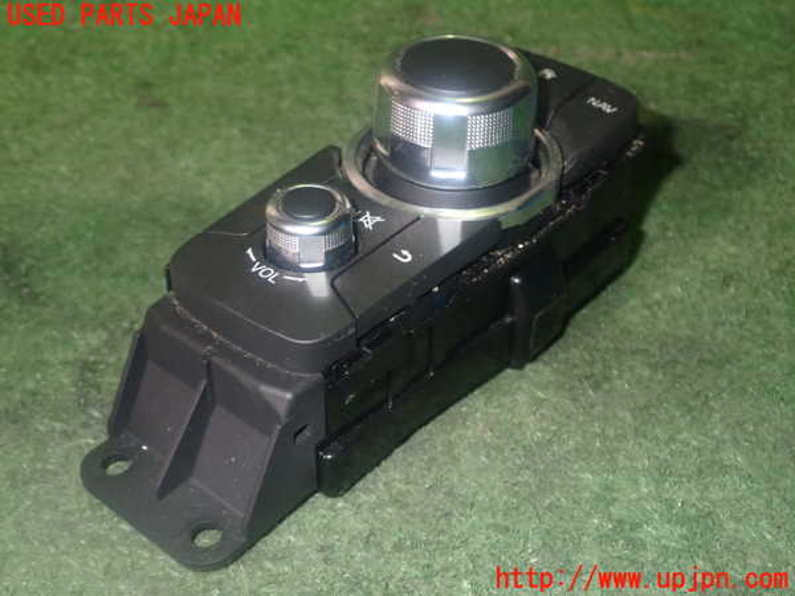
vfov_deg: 30.9
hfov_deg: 40.4
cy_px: 298
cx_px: 398
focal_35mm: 47
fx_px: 1079
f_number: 9
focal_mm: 8.4
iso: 800
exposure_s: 1/50
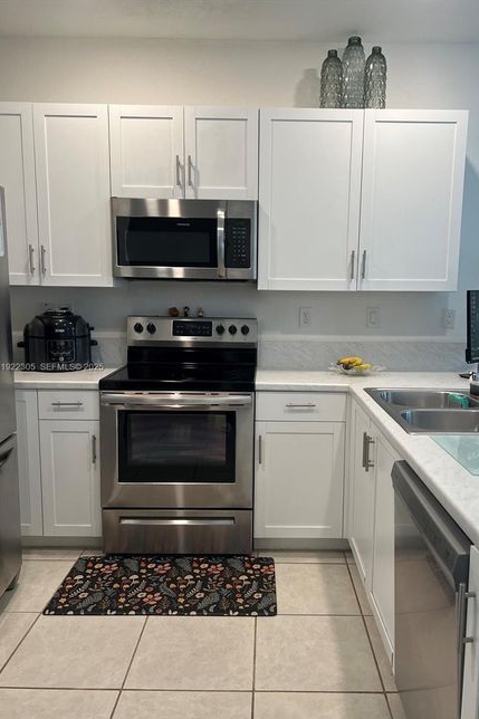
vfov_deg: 65.5
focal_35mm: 28
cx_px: 268
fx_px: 559
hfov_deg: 46.3
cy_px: 368
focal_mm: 5.7
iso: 125
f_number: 1.5
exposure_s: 1/120
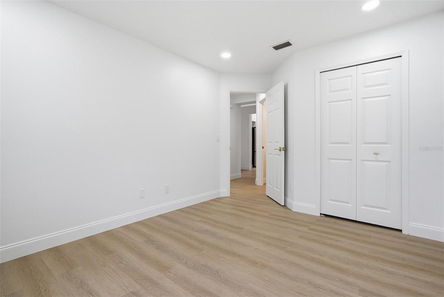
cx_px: 222
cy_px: 148
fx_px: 197
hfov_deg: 96.7
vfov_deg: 73.8
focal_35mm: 16
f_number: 9
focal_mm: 16
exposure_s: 1/50
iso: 250
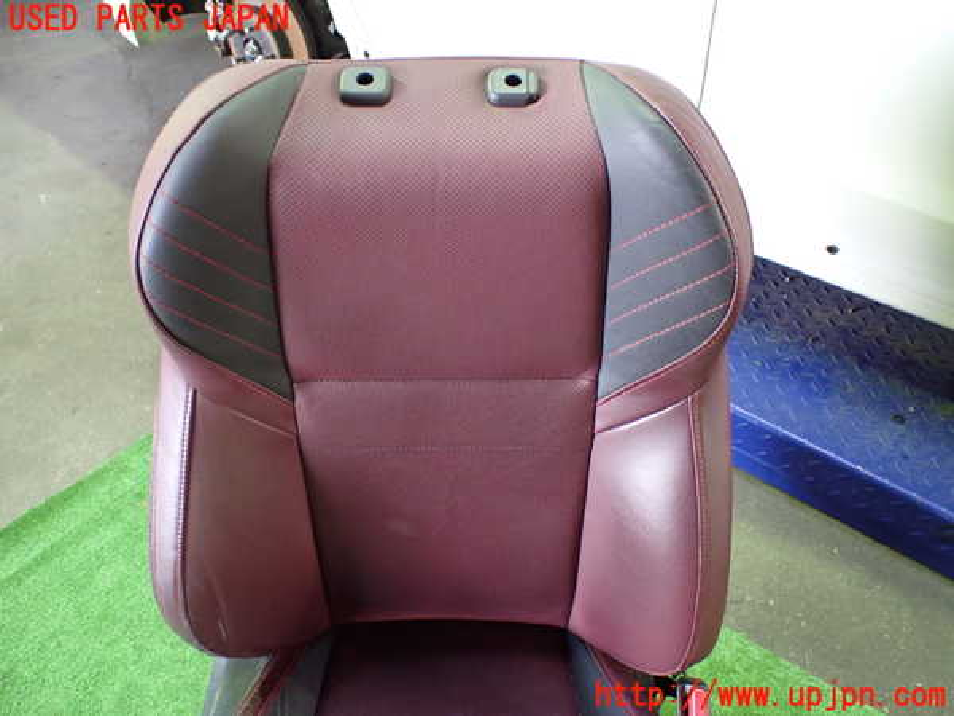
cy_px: 358
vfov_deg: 46.8
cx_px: 477
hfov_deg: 60.0
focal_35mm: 30
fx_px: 827
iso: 800
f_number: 2.3
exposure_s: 1/30
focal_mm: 5.4
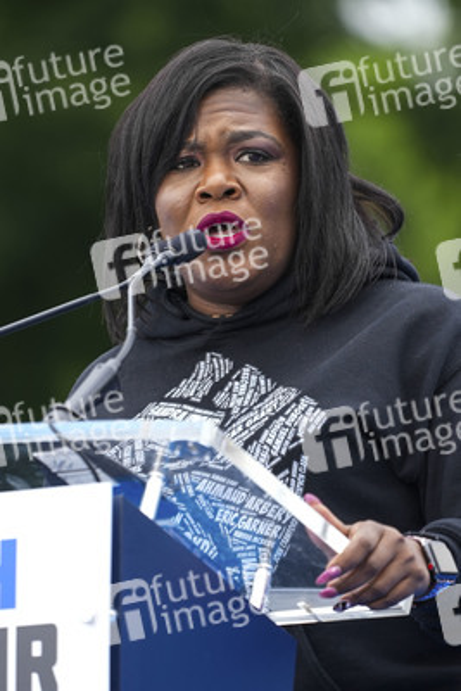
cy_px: 346
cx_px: 230
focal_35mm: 400
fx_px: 7676
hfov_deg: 3.4
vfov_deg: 5.2
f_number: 5.6
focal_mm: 400
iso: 500
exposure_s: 1/500
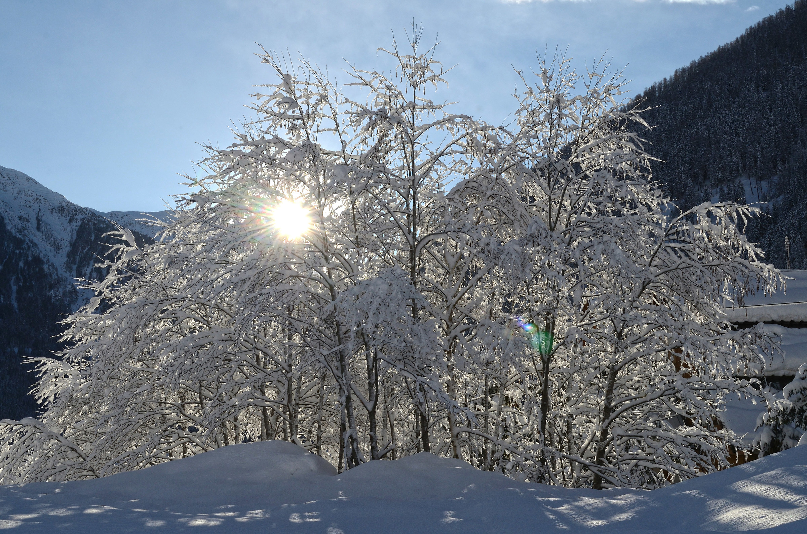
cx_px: 404
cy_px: 267
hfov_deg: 35.1
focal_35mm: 57
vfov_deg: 23.7
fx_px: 1275
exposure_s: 1/640
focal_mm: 38
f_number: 13
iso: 320
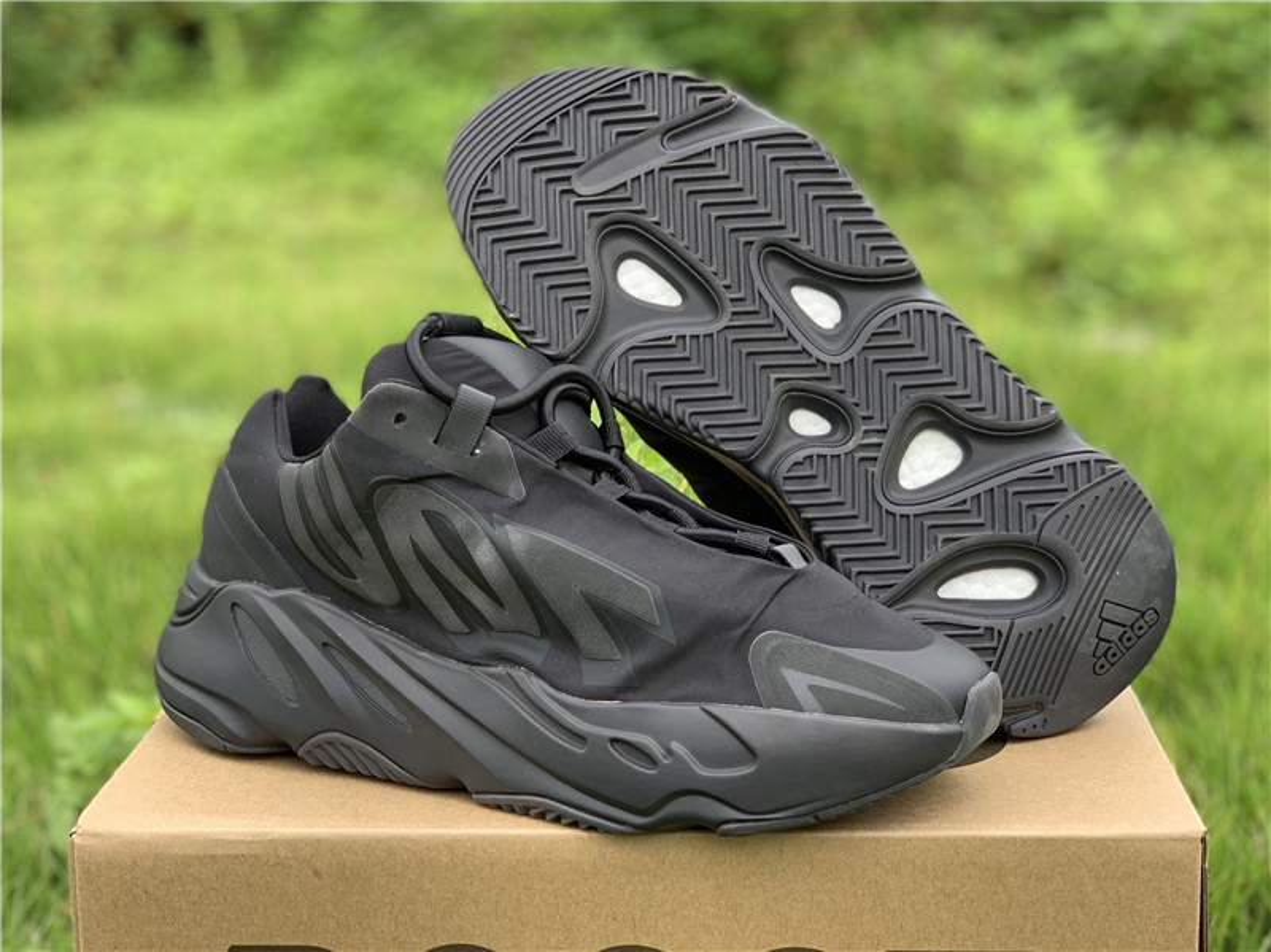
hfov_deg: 36.8
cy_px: 476
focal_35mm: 52
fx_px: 1908
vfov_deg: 28.0
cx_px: 636
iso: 20
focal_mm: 6
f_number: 2.4
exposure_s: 1/122
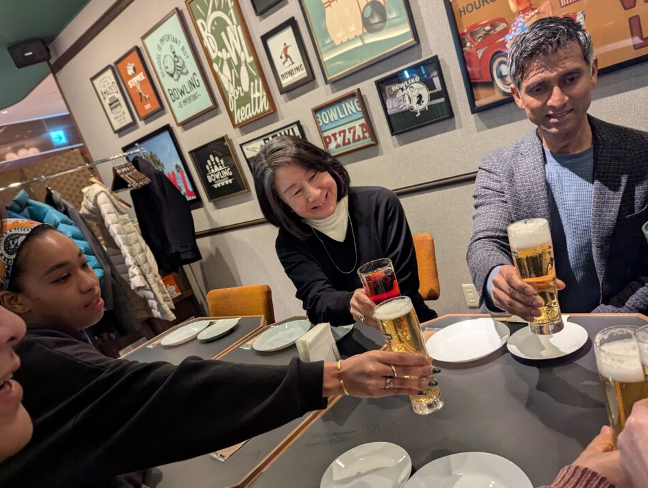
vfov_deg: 53.2
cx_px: 333
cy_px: 259
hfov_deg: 67.2
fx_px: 488
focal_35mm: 26
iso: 1057
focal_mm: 6.81
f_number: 1.85
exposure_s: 1/100
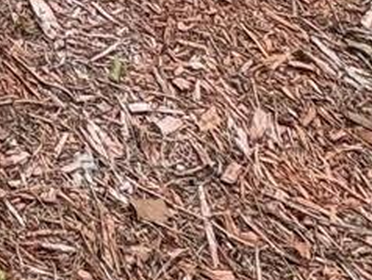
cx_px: -538
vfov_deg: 10.2
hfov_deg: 14.0
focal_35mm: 94
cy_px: -610
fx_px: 1011
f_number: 2.2
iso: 50
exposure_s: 1/1672
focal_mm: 2.22
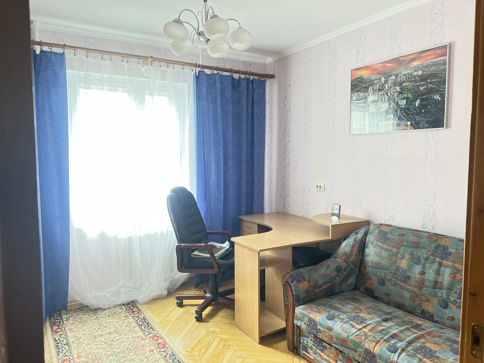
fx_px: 364
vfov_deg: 53.1
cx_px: 242
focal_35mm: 26
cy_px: 182
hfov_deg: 67.3
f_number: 1.5
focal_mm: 5.7
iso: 320
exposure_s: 1/60
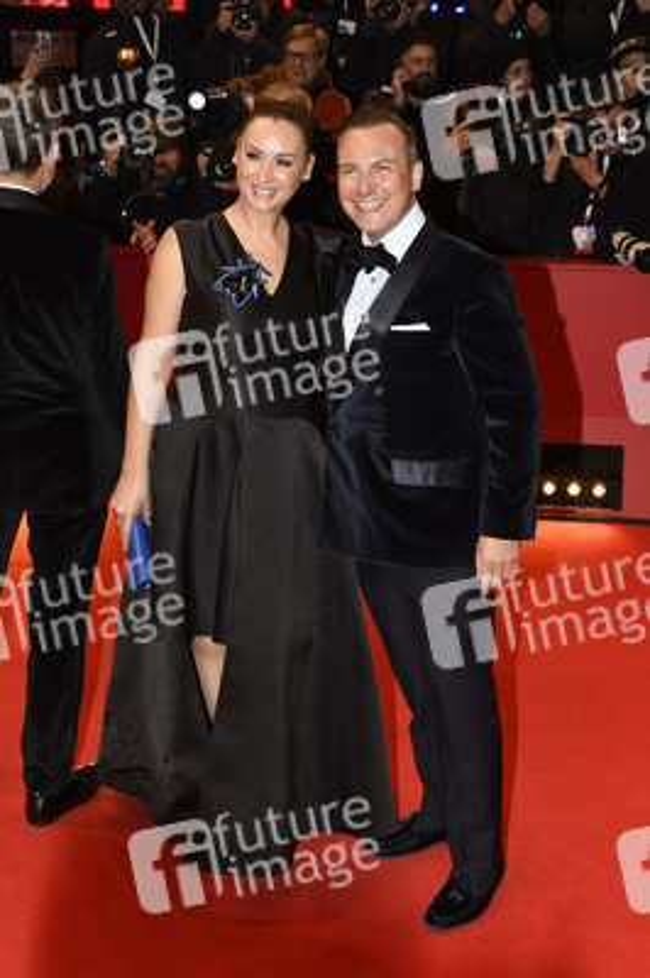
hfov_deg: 26.4
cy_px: 489
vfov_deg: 38.9
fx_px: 1384
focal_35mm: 51
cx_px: 325
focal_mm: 34
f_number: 6.3
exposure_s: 1/200
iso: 800
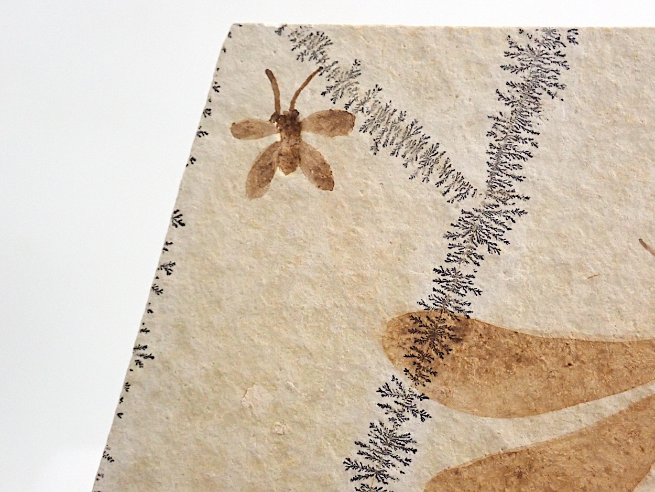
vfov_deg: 21.9
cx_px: 328
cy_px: 246
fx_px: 1268
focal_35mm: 67
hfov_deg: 29.0
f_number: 3.8
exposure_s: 1/60
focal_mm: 11.88
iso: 800
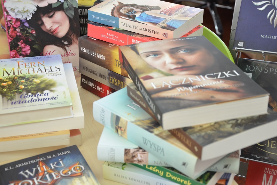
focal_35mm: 67
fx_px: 515
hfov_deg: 30.1
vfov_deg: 20.3
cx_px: 136
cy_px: 89
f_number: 4.8
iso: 400
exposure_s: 1/15
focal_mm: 42
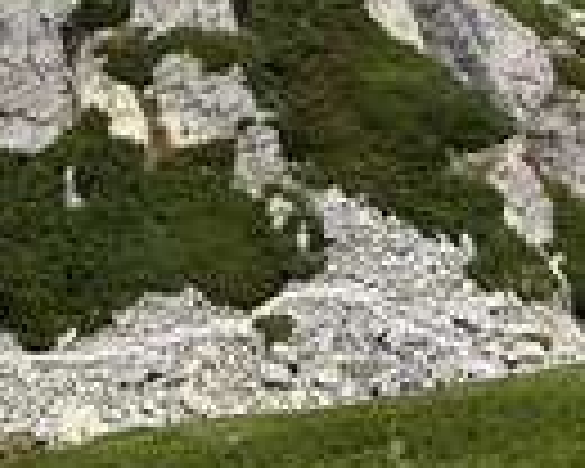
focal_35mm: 141
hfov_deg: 13.6
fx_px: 2441
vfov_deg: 9.6
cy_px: -670
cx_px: 504
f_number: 1.5
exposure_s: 1/1597
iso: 50
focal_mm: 5.7
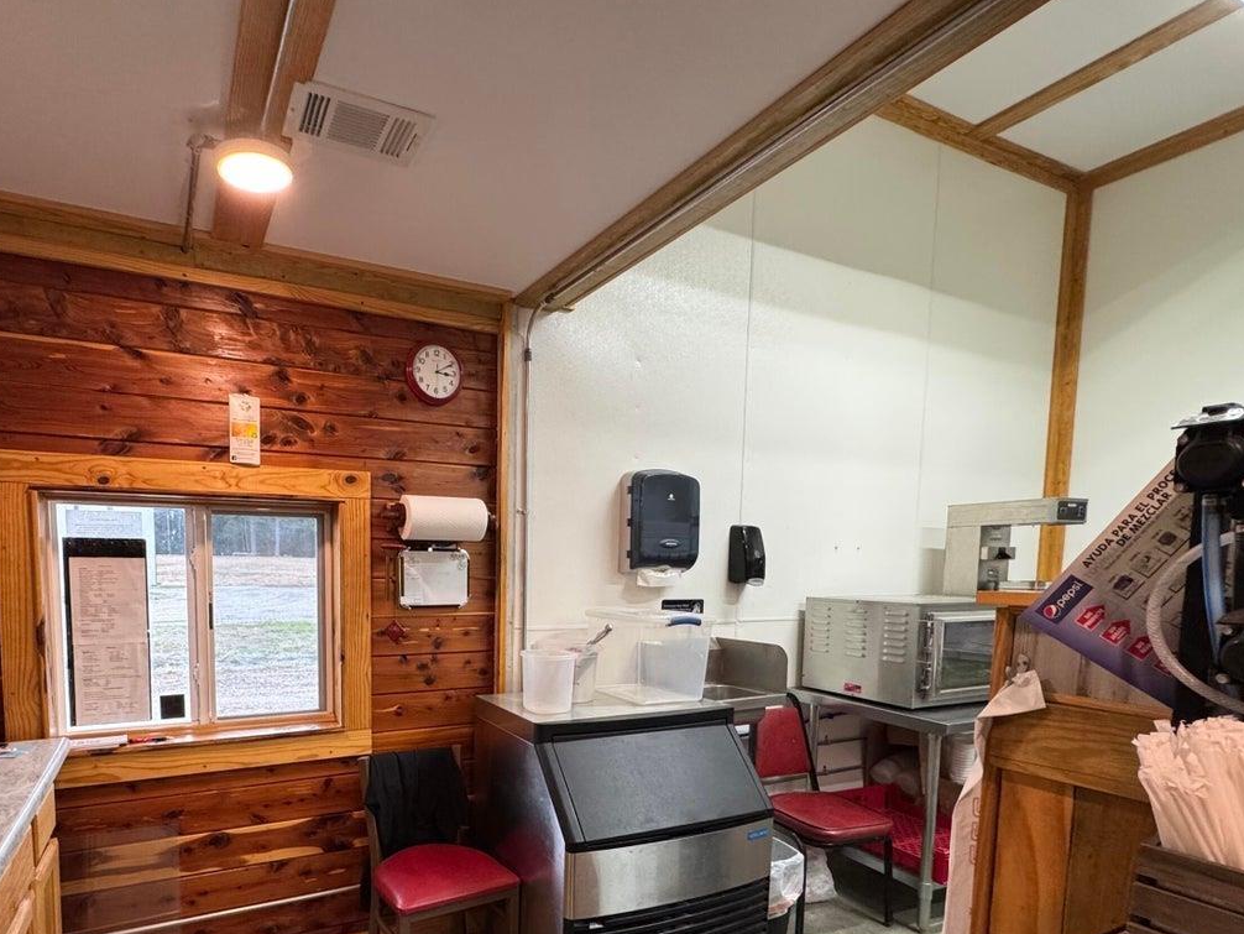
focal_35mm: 19
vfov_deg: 66.7
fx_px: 683
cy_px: 628
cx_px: 471
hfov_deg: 83.1
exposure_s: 1/120
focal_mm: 2.22
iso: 250
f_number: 2.2
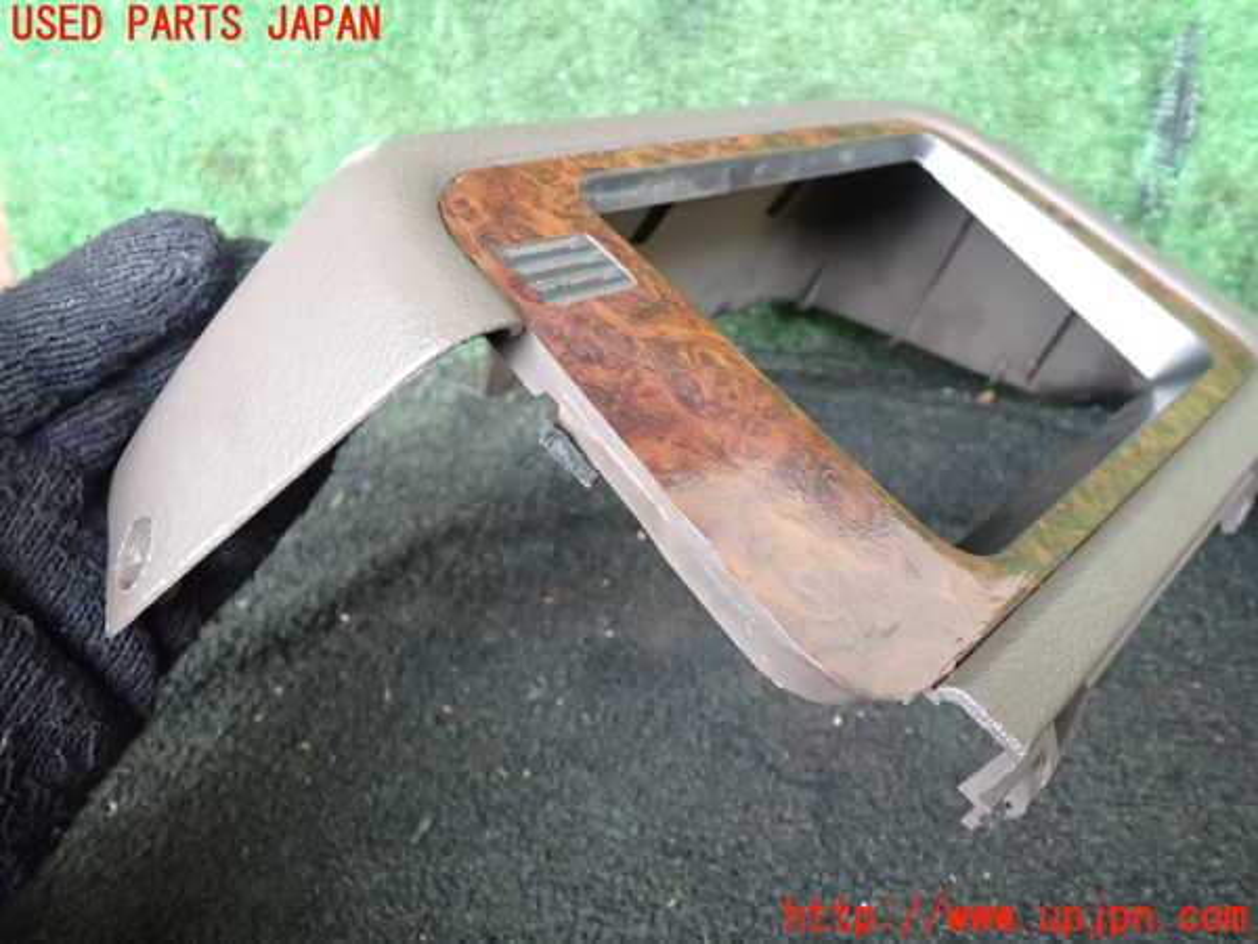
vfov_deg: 46.8
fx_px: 1090
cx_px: 629
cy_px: 472
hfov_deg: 60.0
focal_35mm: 30
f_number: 2.3
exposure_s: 1/30
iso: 400
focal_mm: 5.4
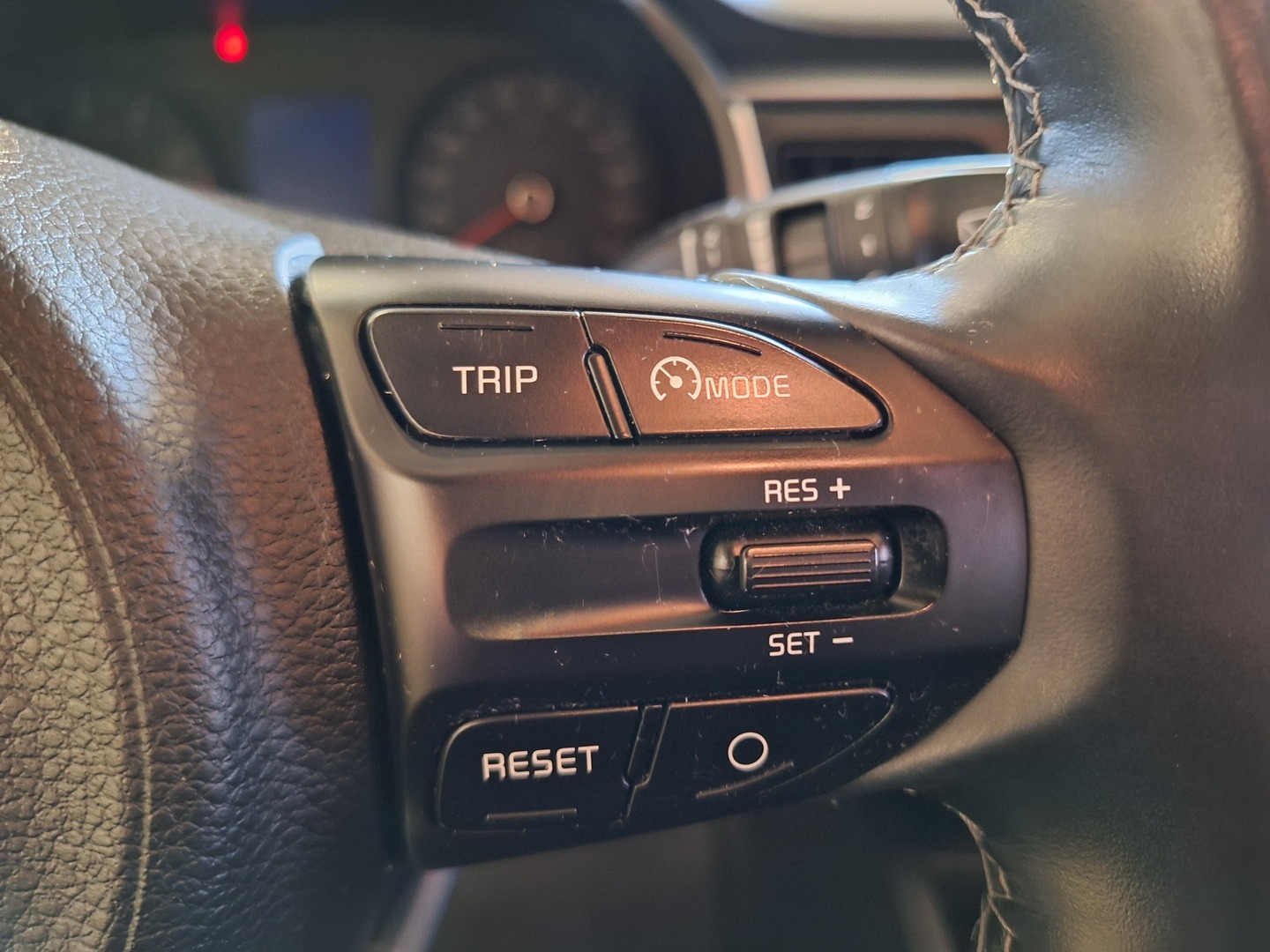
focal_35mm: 23
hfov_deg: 73.9
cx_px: 635
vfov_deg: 58.9
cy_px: 476
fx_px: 844
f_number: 1.8
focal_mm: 5.54
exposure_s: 1/20
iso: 400
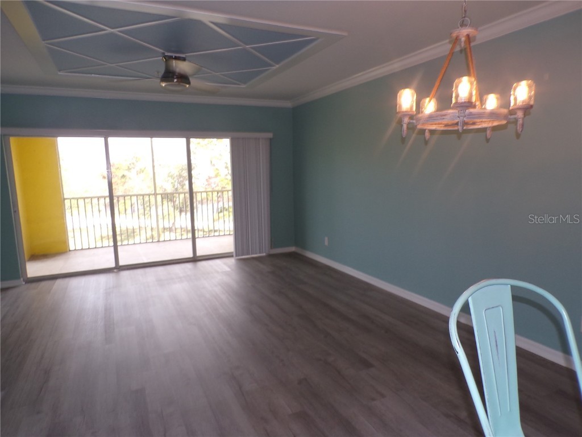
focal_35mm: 24
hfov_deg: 71.6
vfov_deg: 56.8
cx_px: 291
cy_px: 218
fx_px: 404
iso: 92
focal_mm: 4.3
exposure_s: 1/34
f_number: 4.3
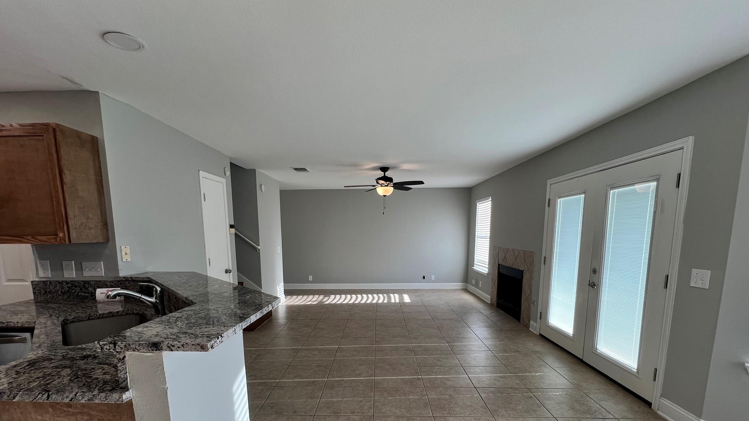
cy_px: 279
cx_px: 369
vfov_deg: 68.6
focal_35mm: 15
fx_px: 298
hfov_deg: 103.0
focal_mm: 1.57
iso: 50
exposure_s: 1/120
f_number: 1.8
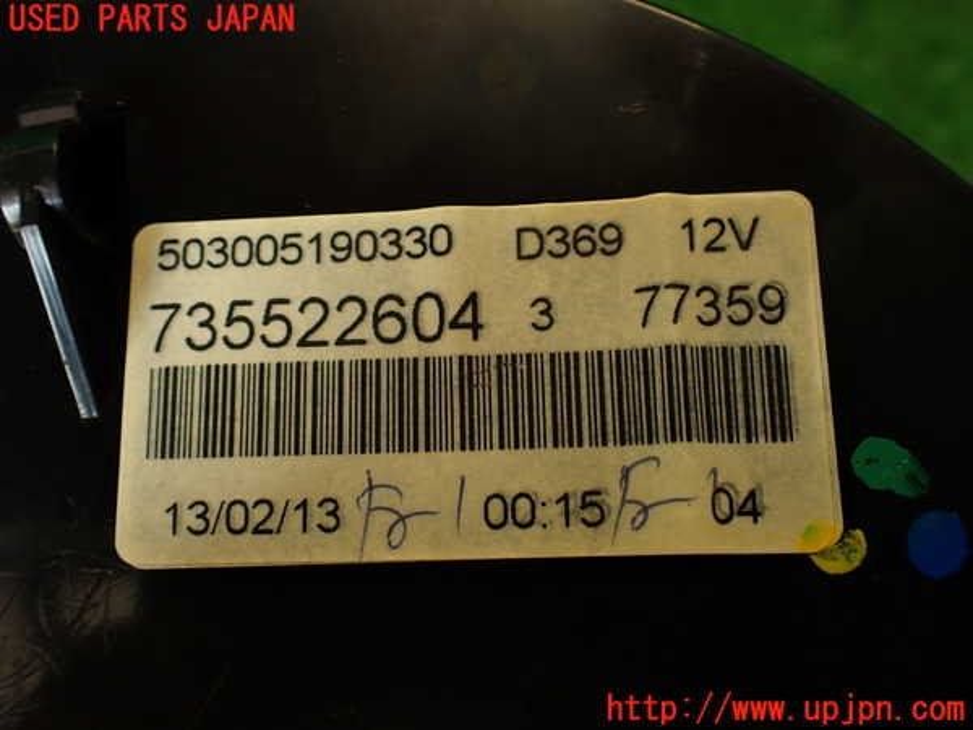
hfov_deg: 60.0
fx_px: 843
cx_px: 486
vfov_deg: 46.8
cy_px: 365
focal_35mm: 30
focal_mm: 5.4
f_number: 2.3
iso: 160
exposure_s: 1/60
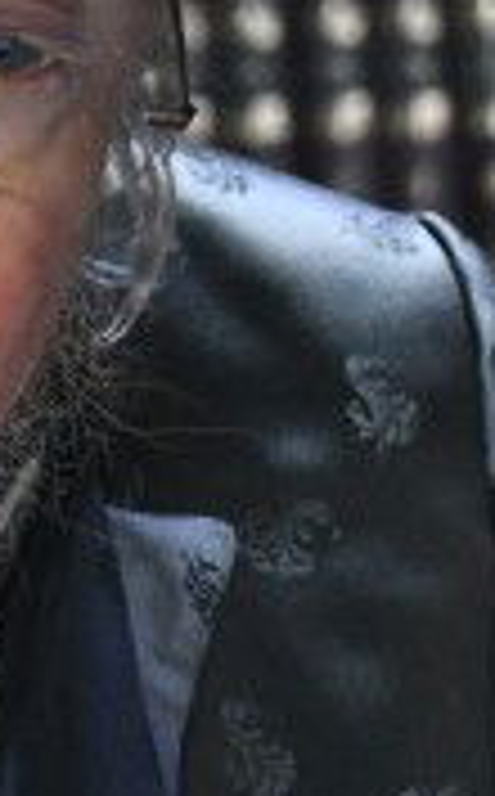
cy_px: 247
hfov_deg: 2.4
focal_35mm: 545
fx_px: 11812
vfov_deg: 3.9
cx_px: -351
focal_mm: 82
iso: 5000
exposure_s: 1/50
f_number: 5
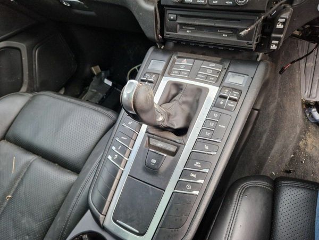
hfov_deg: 73.9
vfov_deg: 58.9
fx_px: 212
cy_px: 120
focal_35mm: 23
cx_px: 160
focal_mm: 5.4
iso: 320
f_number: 1.8
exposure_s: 1/100
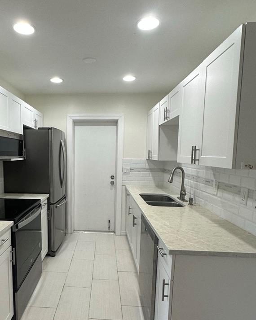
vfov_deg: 72.4
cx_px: 87
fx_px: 218
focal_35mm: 23
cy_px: 175
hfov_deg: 59.6
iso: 125
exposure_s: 1/120
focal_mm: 2.22
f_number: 2.2
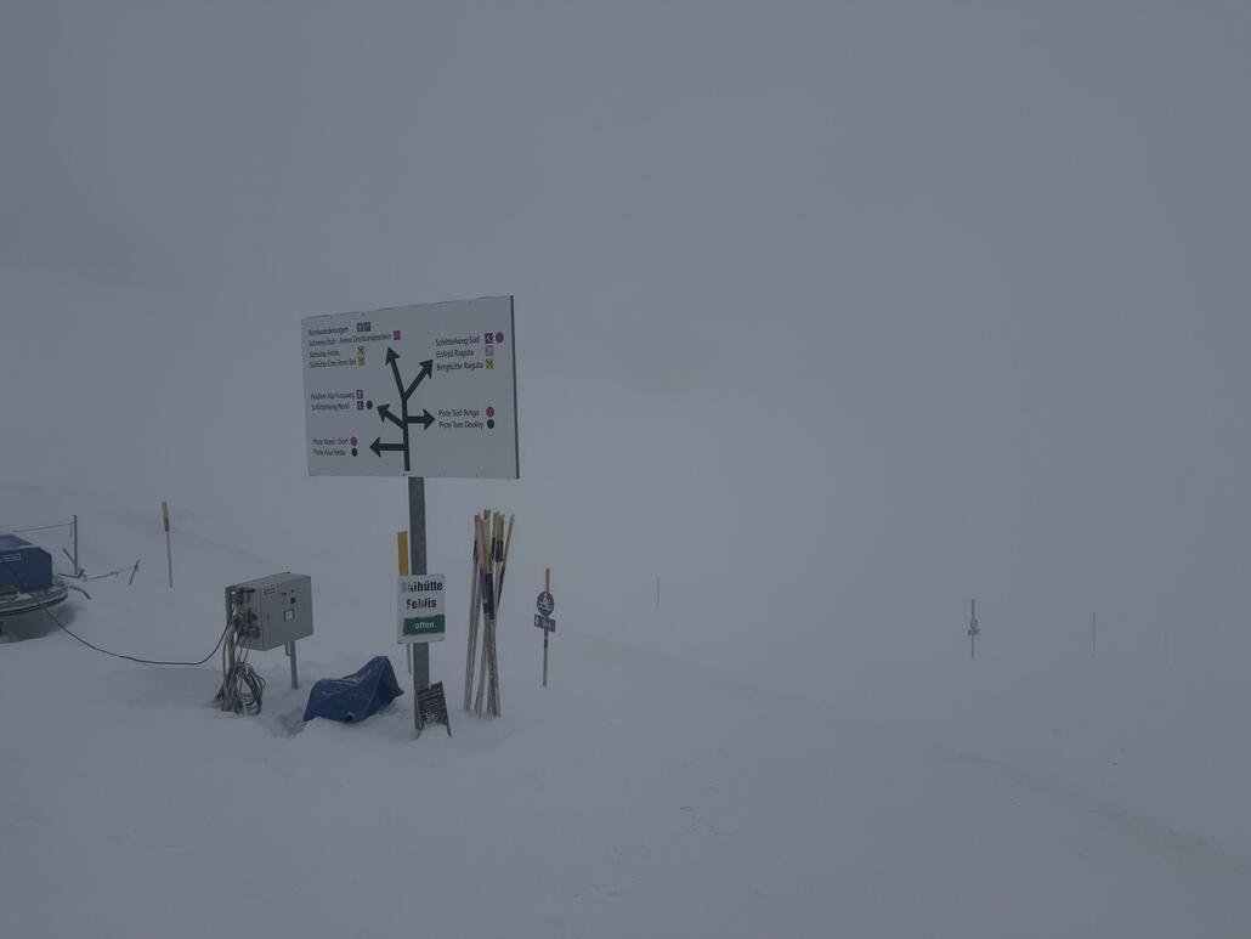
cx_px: 626
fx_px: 868
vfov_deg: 56.8
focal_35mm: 24
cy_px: 470
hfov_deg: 71.6
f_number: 1.78
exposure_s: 1/17544
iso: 80
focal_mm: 6.76
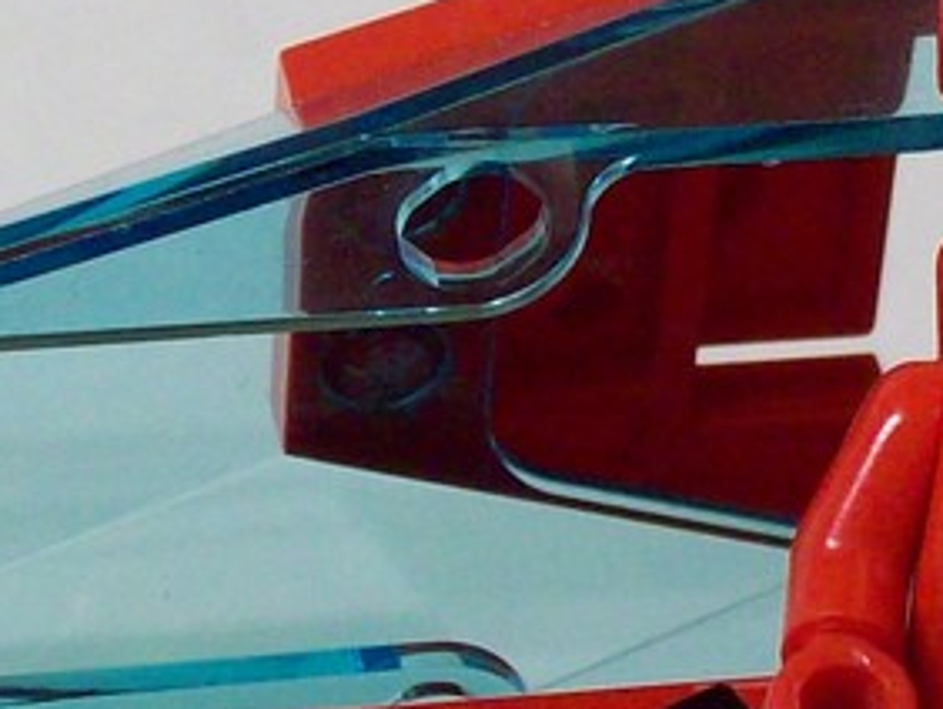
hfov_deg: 7.2
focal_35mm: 272
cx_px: 1030
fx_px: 7416
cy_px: 288
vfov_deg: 5.5
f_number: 3.8
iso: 160
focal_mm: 10.7
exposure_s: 1/14.7
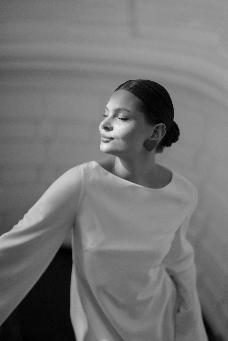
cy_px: 170
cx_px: 114
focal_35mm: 50
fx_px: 475
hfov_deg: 27.0
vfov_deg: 39.6
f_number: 1.4
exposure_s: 1/4000
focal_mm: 50
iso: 640
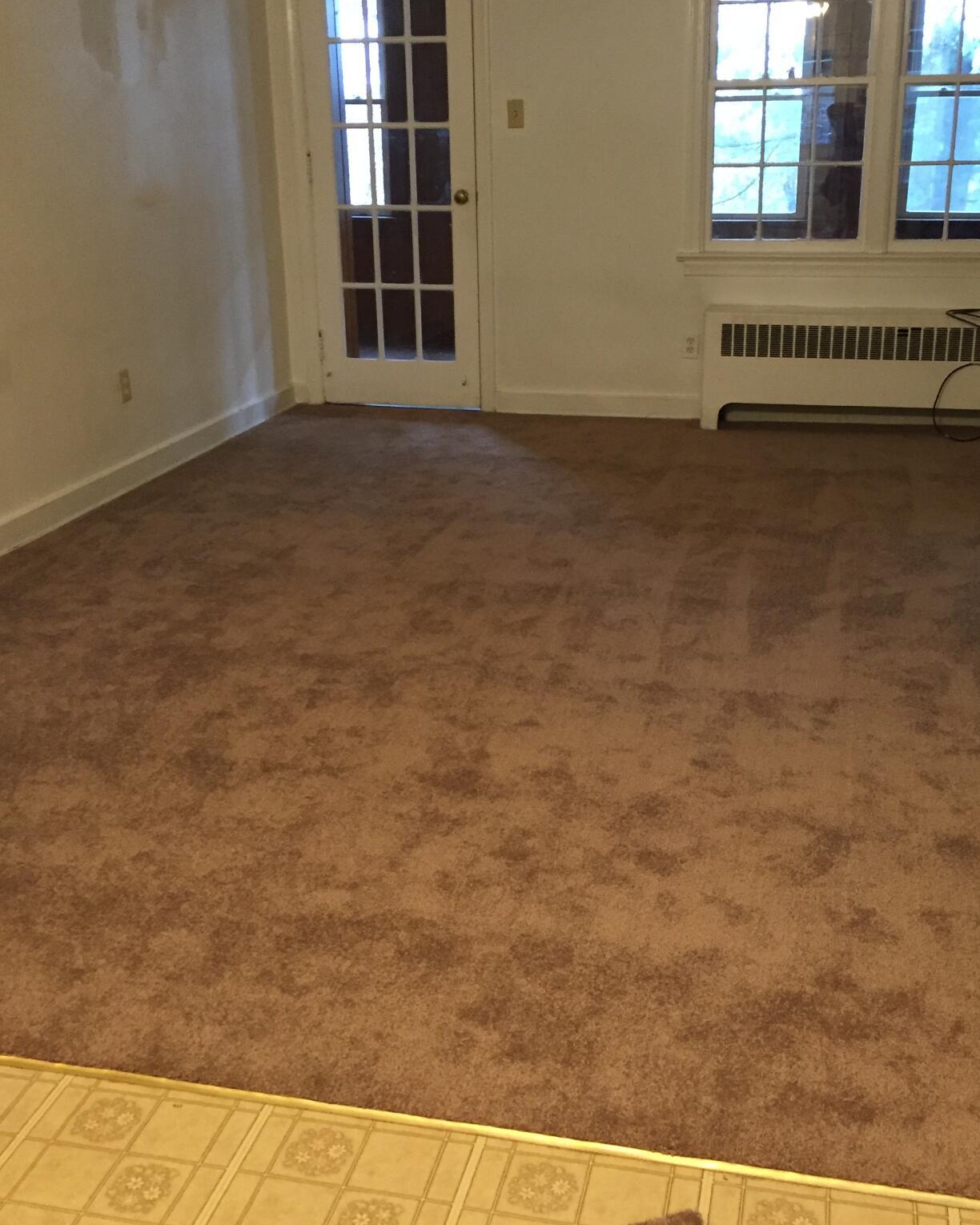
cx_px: 549
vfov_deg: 49.0
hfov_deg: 40.1
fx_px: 1341
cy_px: 567
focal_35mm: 37
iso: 250
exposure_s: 1/20
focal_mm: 4.15
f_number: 2.2
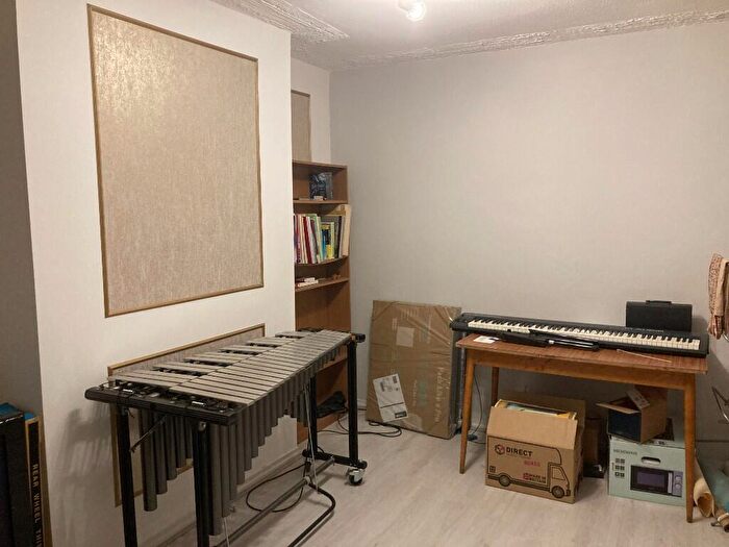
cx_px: 364
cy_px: 274
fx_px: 590
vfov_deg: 49.7
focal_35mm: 28
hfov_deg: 63.4
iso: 320
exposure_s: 1/60
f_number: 1.8
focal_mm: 3.99
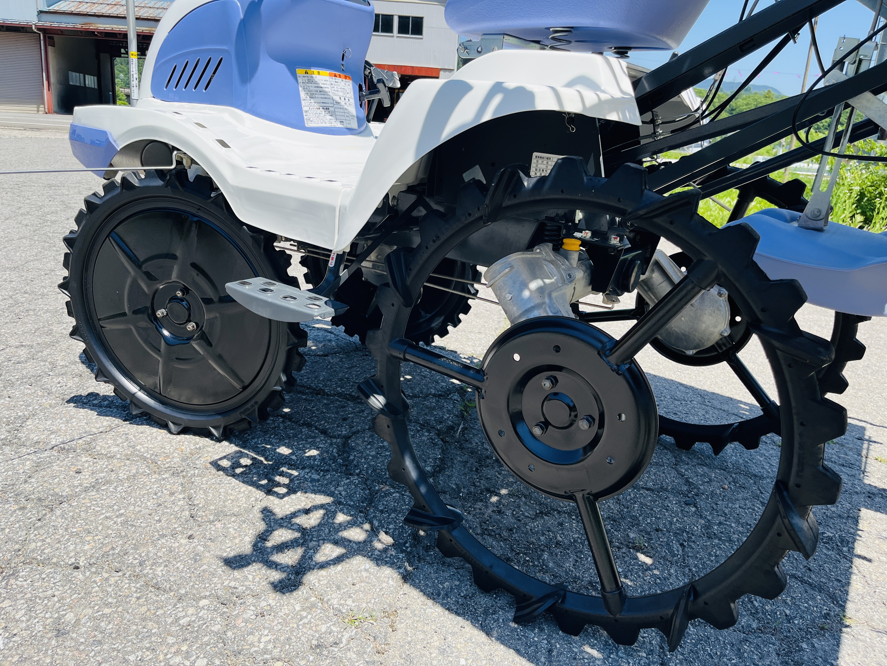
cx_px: 444
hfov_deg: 67.3
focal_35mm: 26
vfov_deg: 53.1
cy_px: 333
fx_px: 666
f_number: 1.6
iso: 50
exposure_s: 1/1802
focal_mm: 5.1
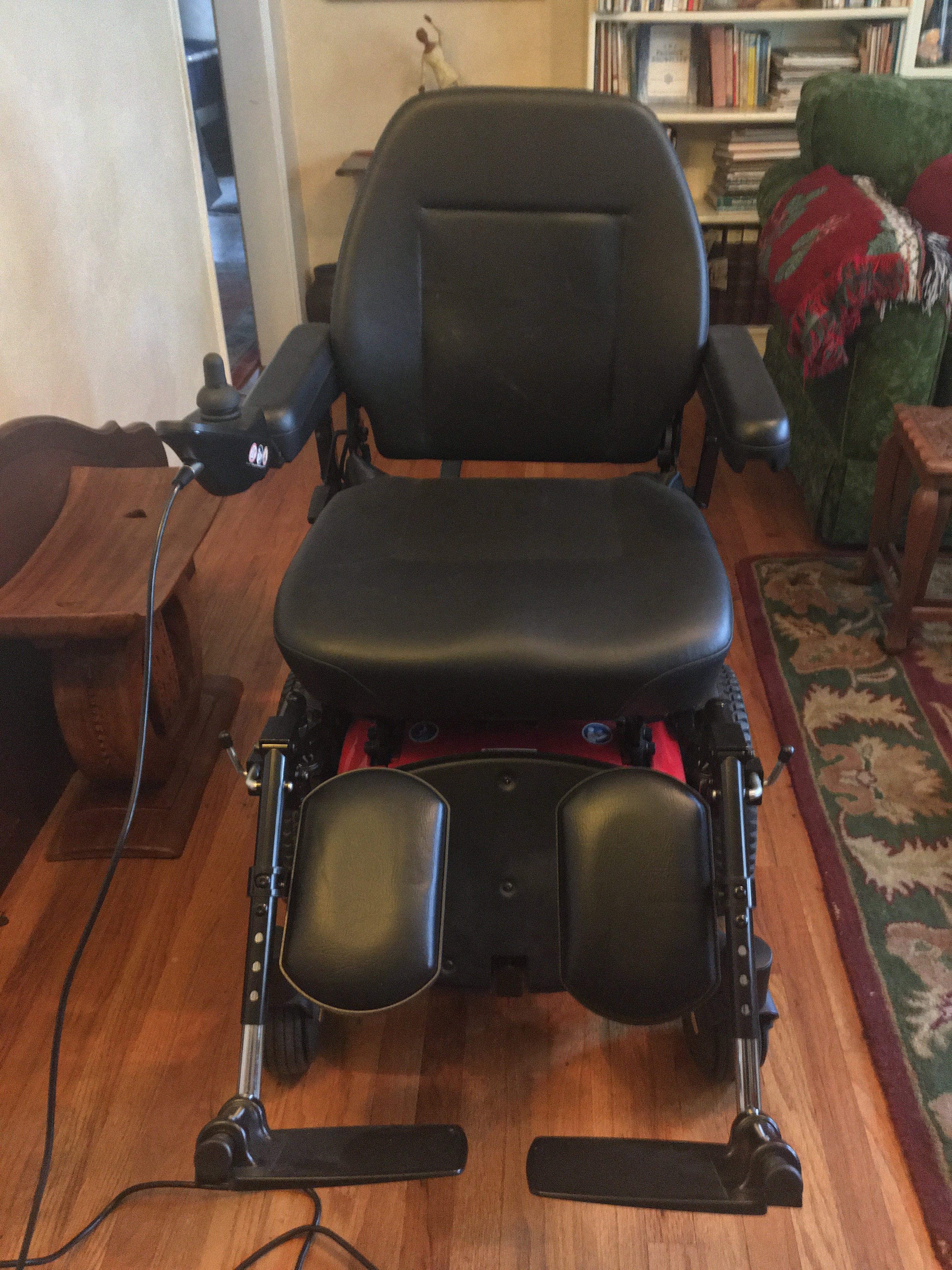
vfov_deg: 61.7
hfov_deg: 48.2
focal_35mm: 29
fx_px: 1063
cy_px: 635
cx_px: 476
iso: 320
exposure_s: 1/15
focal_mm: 4.15
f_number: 2.2
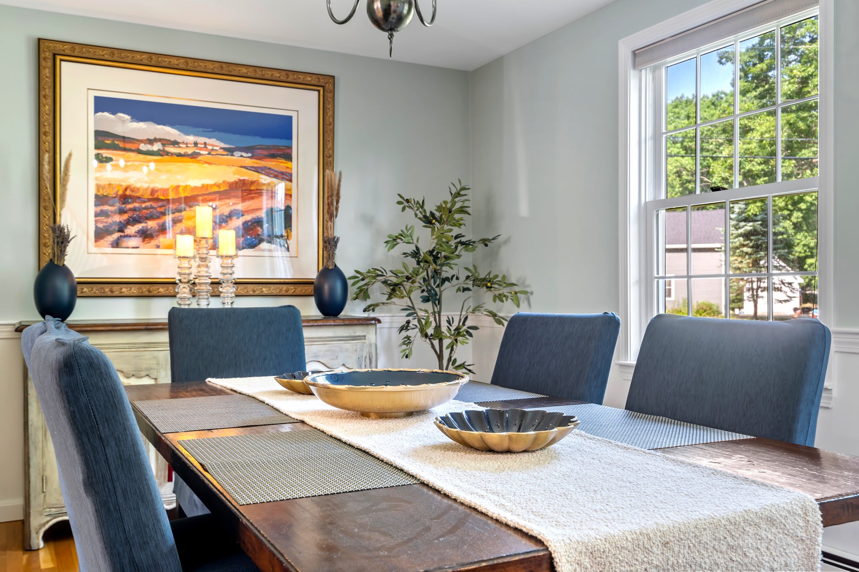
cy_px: 286
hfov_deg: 57.2
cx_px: 430
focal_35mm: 33
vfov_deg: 40.0
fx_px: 787
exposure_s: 3.2
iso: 100
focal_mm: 33
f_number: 9
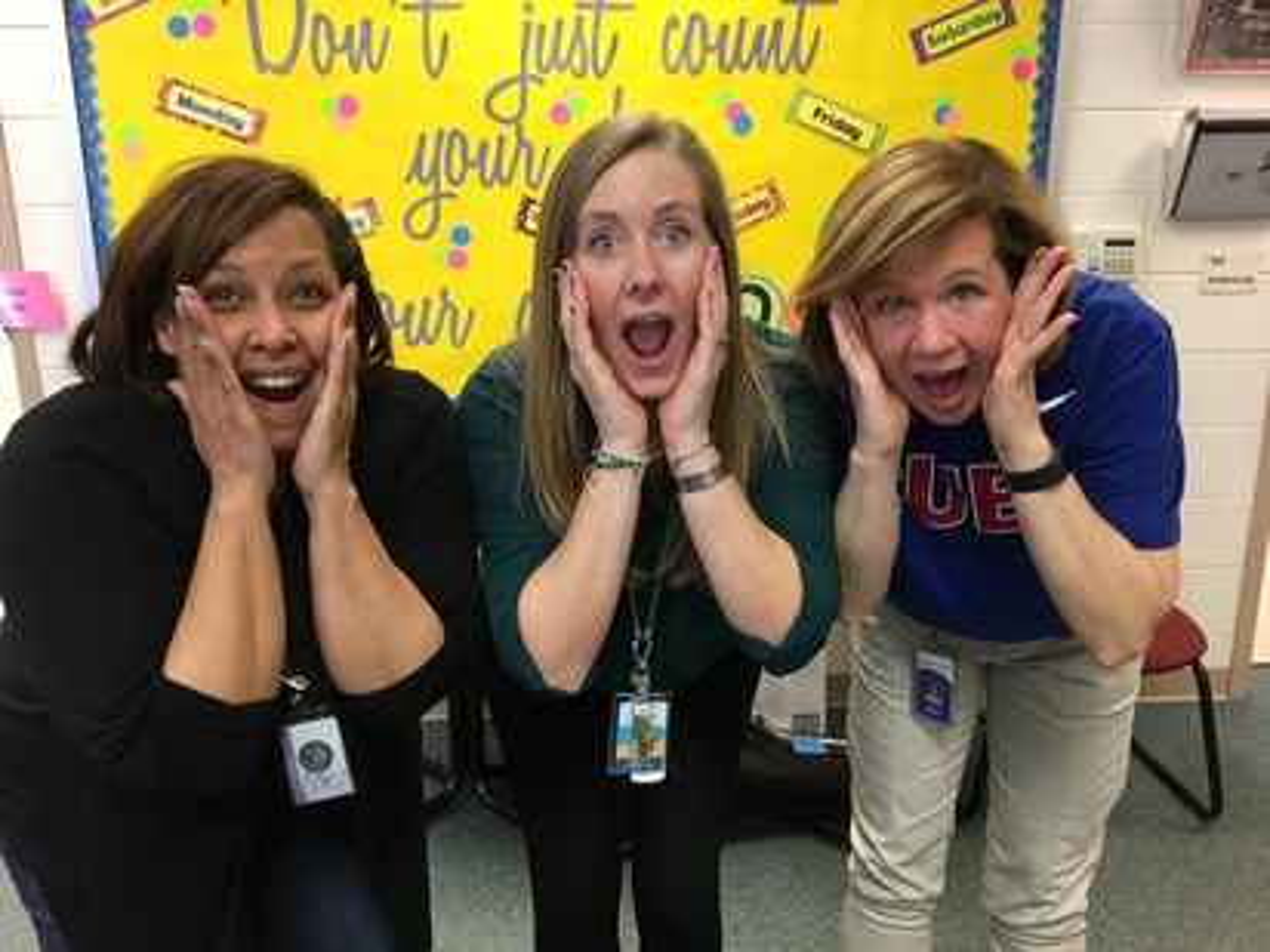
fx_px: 1064
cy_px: 476
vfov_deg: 48.2
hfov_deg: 61.7
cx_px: 635
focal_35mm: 29
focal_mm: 4.15
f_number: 2.2
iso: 80
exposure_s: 1/30
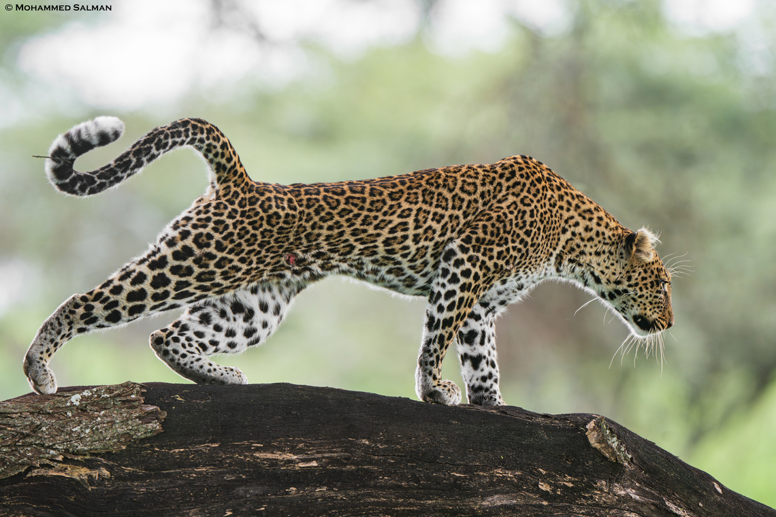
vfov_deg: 2.3
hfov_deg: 3.4
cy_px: 258
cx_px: 388
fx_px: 12932
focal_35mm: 600
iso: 800
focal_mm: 600
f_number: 5.6
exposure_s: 1/320
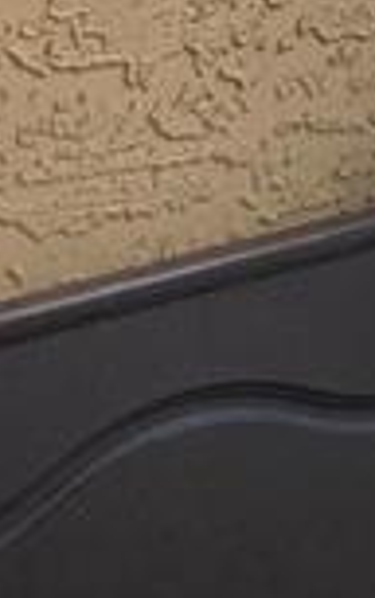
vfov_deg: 9.1
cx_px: 1566
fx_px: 3522
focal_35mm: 216
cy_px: -606
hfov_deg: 5.3
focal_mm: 4.25
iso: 32
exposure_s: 1/122
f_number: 1.8
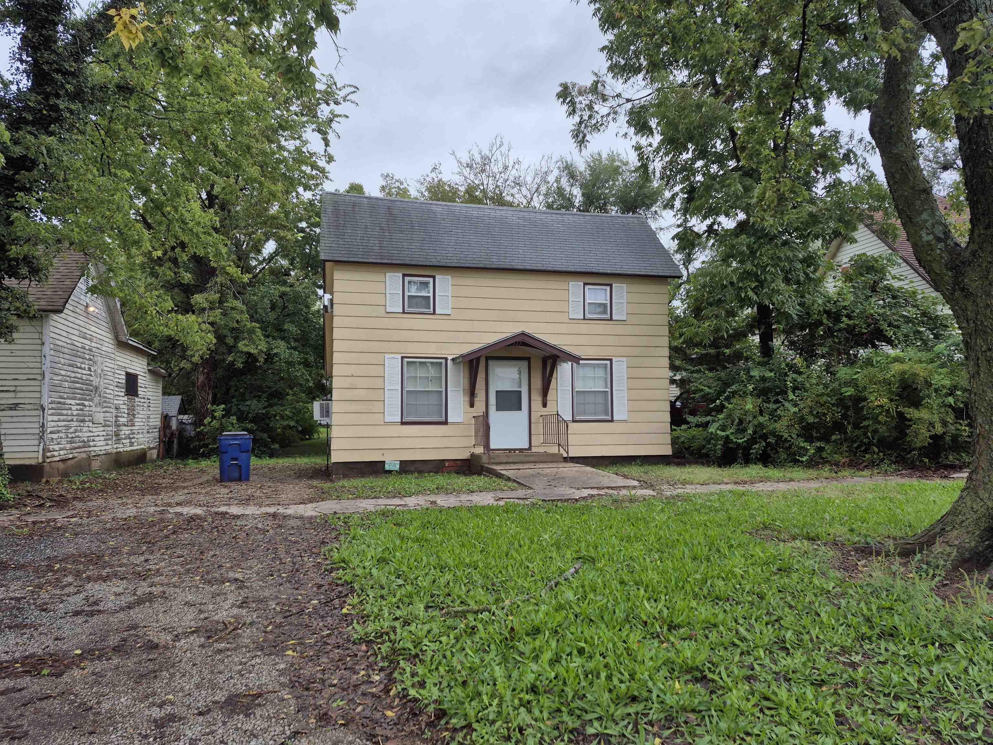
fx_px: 660
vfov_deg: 58.9
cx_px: 496
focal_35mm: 23
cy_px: 372
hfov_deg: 73.9
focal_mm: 5.4
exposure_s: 1/266
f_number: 1.8
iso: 25
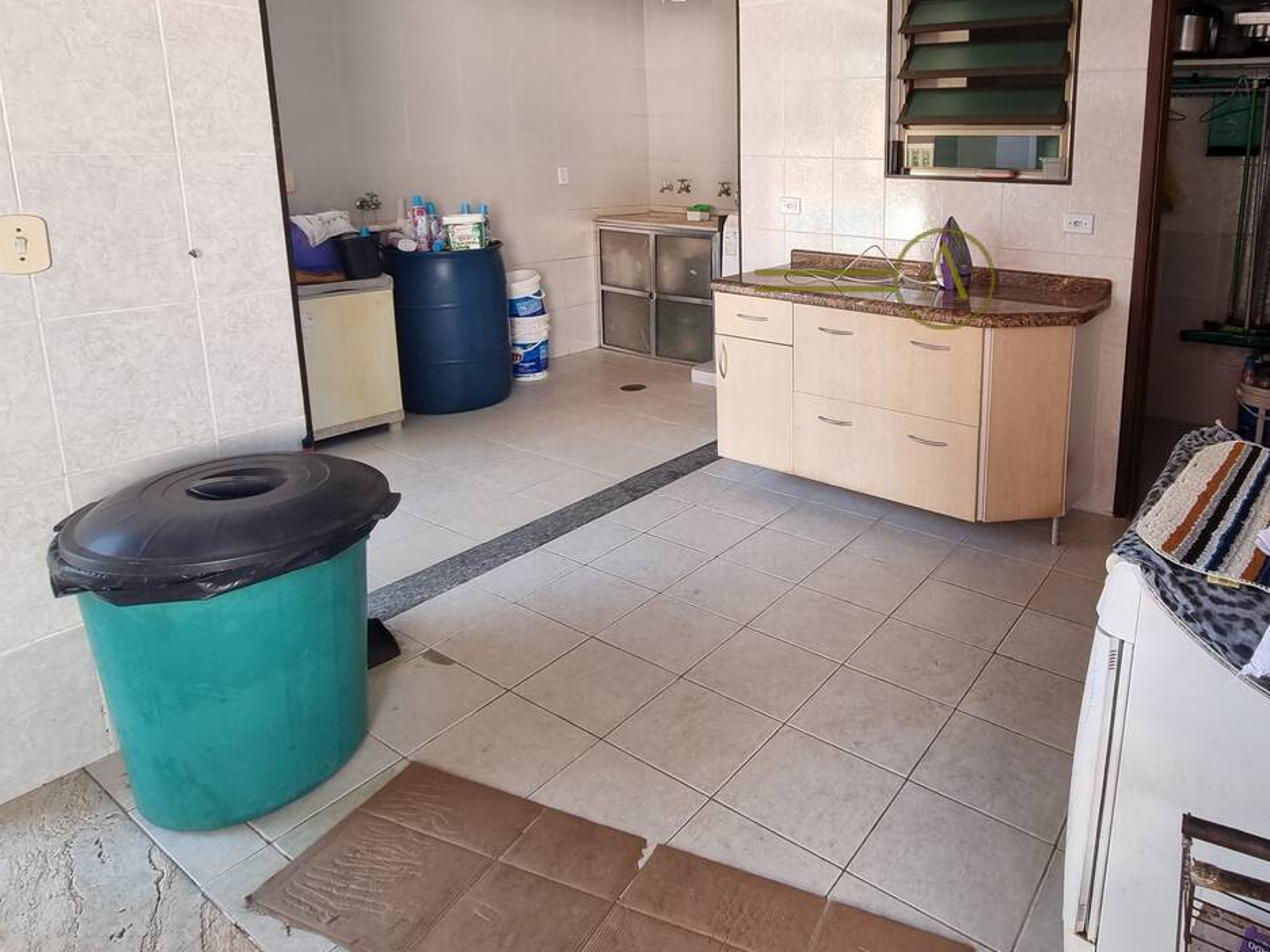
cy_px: 300
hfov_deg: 78.7
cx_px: 862
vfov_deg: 63.9
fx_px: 734
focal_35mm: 20
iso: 100
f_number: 2.2
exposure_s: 1/60
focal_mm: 2.2
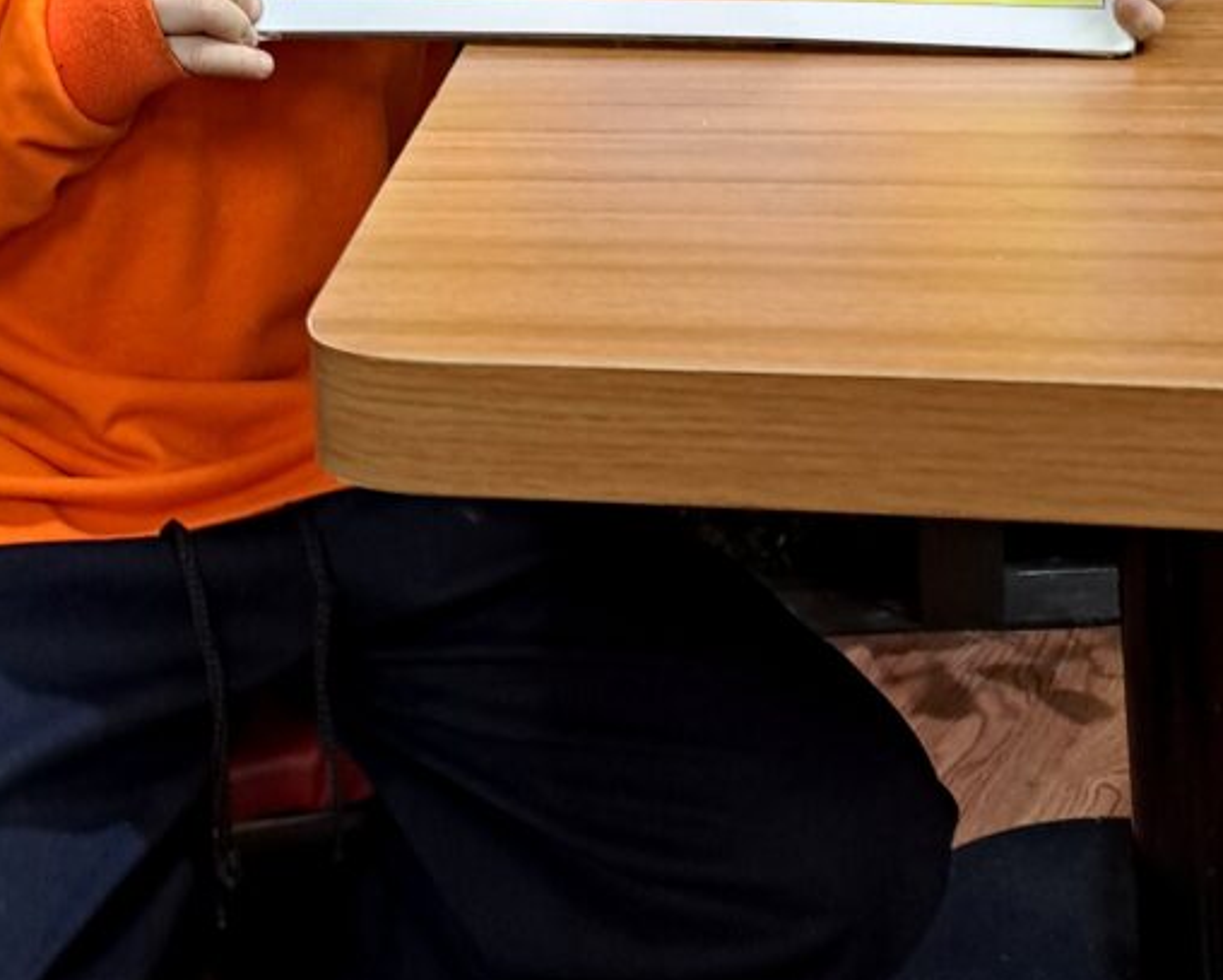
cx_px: 385
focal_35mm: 64
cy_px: -447
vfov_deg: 20.7
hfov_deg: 29.3
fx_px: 2318
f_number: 1.8
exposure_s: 1/50
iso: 100
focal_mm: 4.65
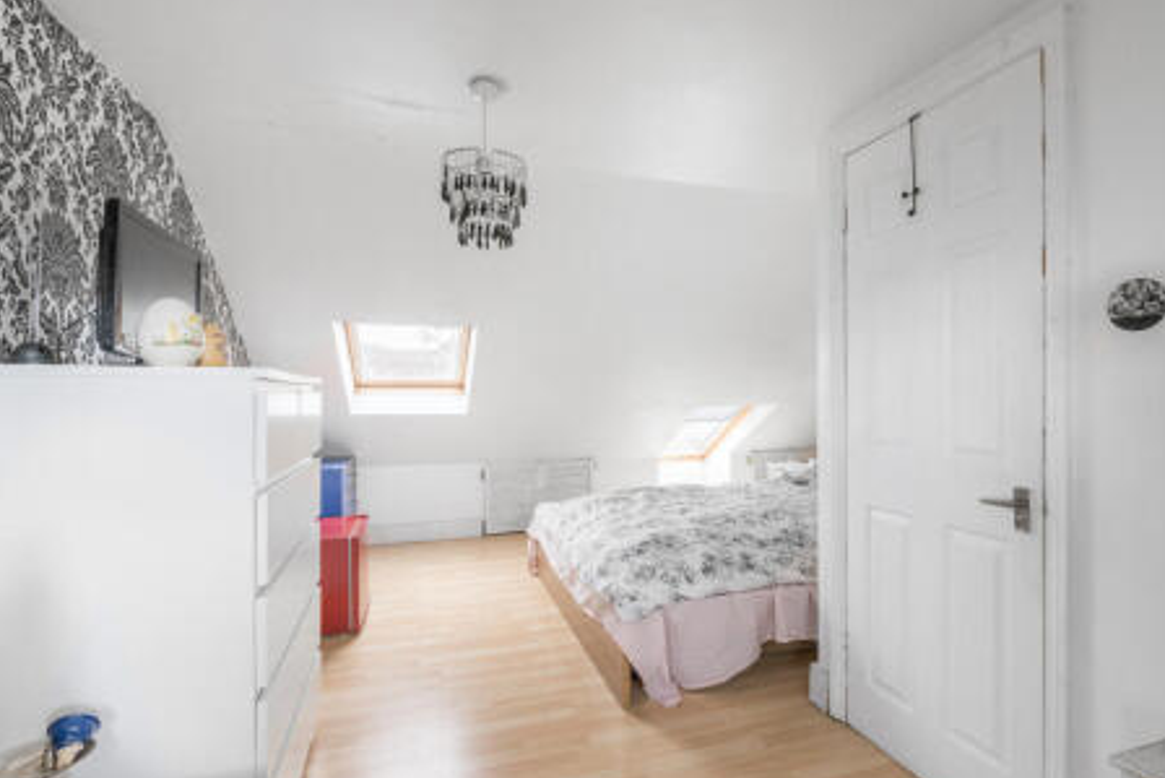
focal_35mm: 17
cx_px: 596
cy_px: 392
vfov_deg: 70.5
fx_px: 550
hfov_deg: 93.2
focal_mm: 16
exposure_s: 1/60
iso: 800
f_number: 8
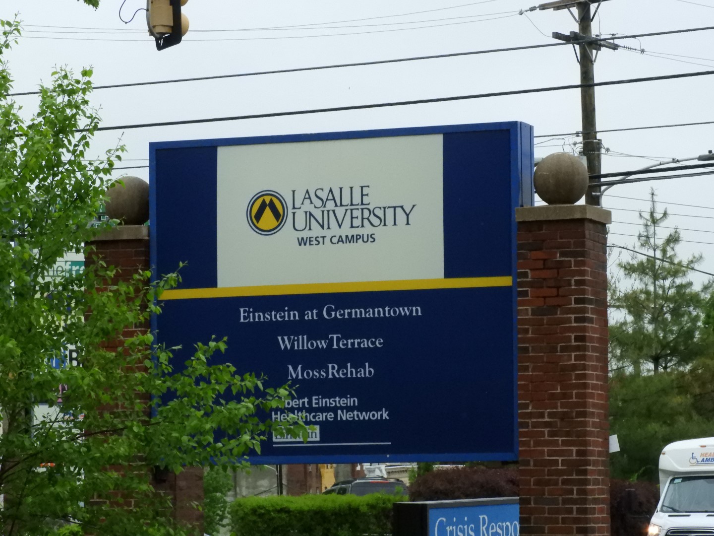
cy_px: 268
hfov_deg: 13.2
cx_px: 357
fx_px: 3094
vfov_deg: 9.9
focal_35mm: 150
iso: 1600
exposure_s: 1/1600
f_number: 7.3
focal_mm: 26.9
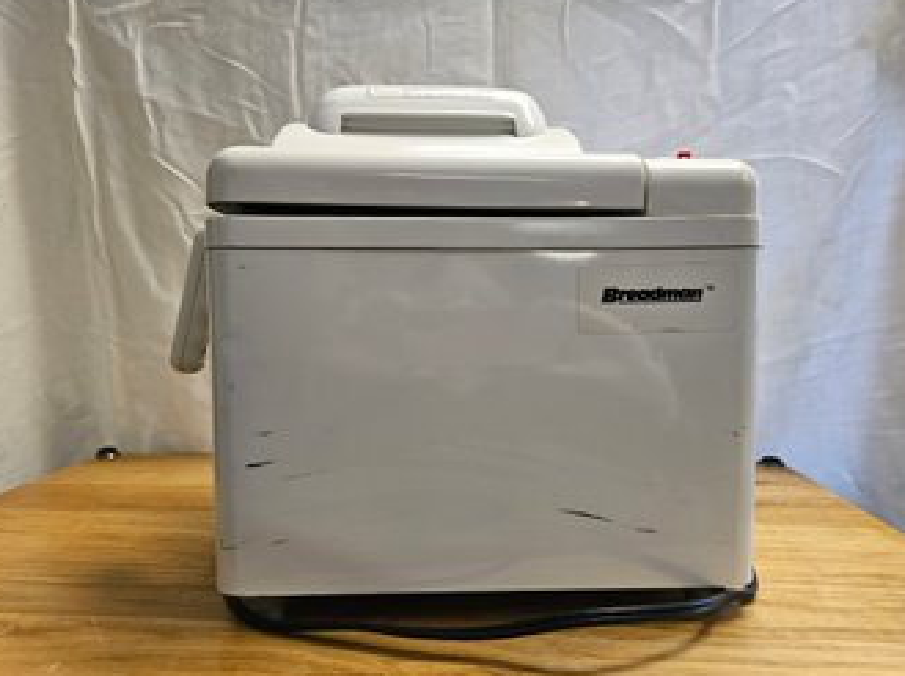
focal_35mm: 24
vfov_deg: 56.7
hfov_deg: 71.7
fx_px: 627
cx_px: 452
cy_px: 337
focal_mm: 5.4
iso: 400
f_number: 1.8
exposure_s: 1/120
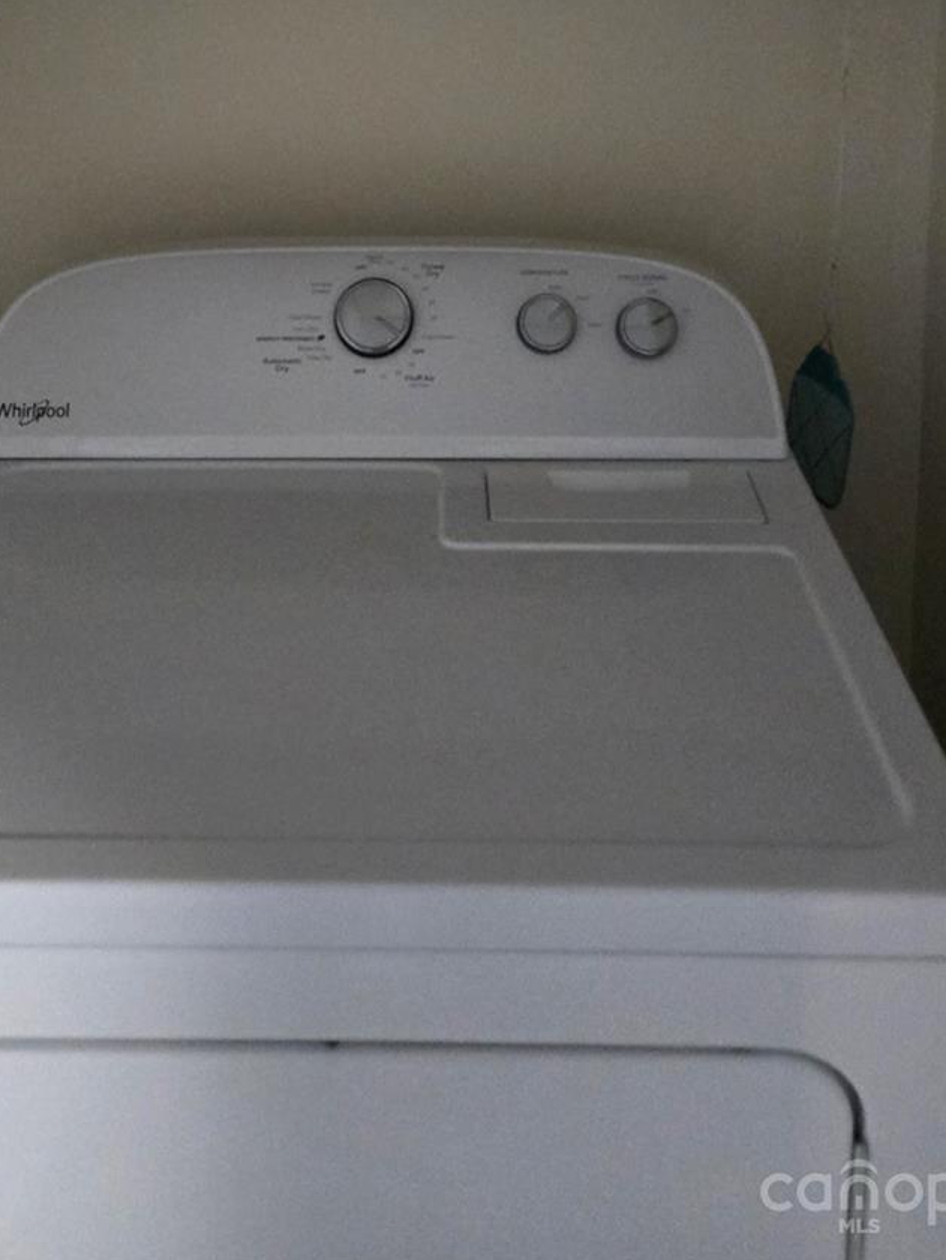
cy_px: 115
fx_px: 1530
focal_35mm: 42
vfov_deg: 41.1
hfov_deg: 34.2
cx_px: 373
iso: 1600
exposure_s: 1/24
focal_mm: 5.4
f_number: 1.8
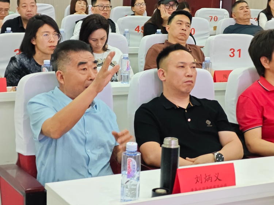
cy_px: 102
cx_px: 137
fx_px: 594
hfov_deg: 26.0
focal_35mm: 75
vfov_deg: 19.6
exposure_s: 1/100
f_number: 2
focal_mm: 10.1
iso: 2500
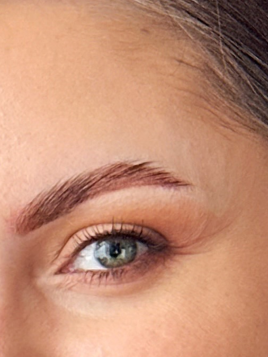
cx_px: -152
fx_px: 2961
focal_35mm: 287
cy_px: 870
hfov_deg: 5.1
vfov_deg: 6.5
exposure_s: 1/33
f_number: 1.78
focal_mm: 6.86
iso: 200
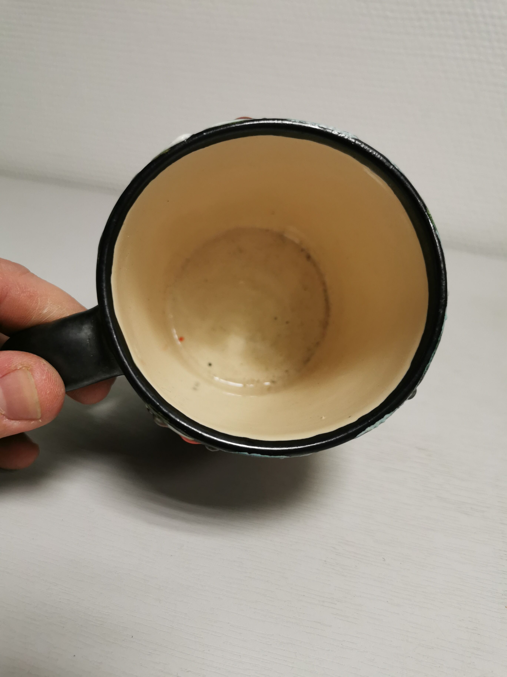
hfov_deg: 51.4
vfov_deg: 65.3
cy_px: 338
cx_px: 254
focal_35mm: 27
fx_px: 527
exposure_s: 1/100
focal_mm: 5.58
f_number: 1.8
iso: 160
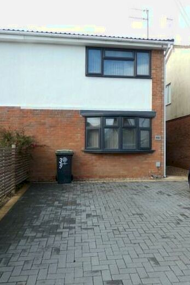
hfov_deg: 46.4
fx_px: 222
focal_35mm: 28
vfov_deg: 65.5
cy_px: 142
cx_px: 104
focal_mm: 3.6
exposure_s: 1/640
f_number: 2.8
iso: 80
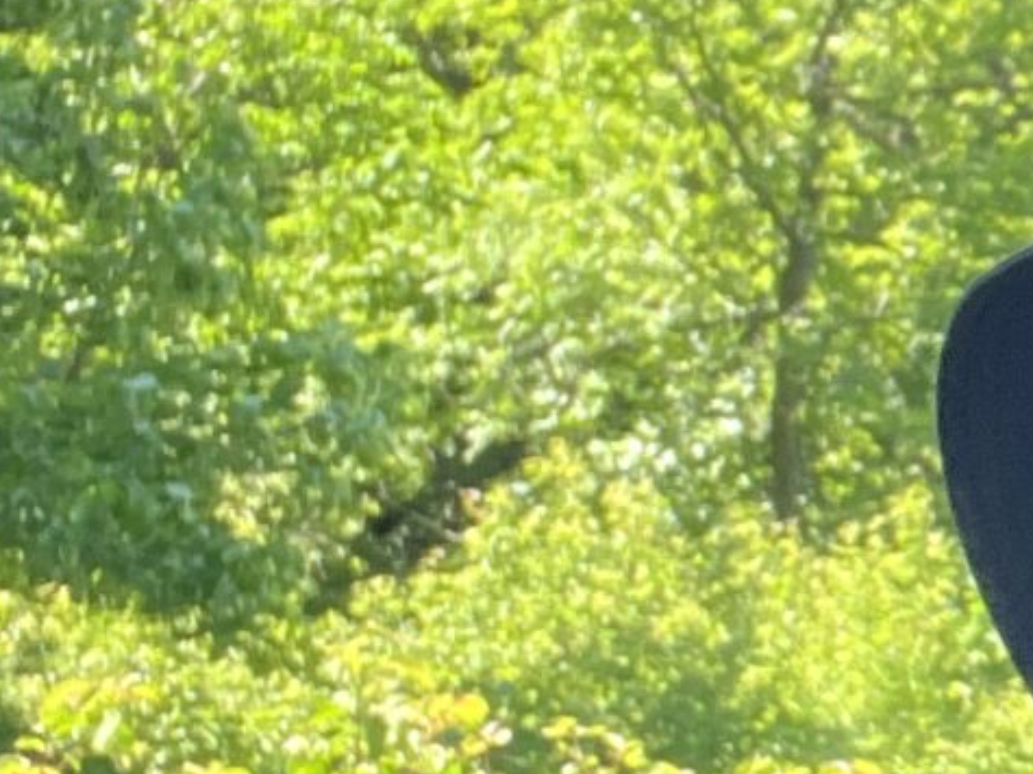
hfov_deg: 14.7
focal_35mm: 124
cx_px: 1603
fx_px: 3699
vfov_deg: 11.9
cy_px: 315
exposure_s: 1/121
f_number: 2.2
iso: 40
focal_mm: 2.71
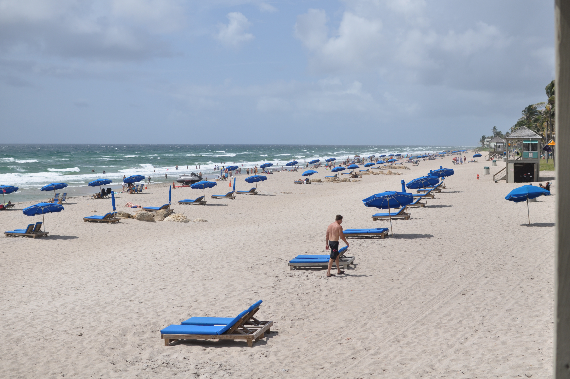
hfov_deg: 37.9
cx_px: 285
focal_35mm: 52
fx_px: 830
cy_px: 190
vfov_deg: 25.7
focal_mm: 35
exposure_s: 1/4000
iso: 200
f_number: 3.5
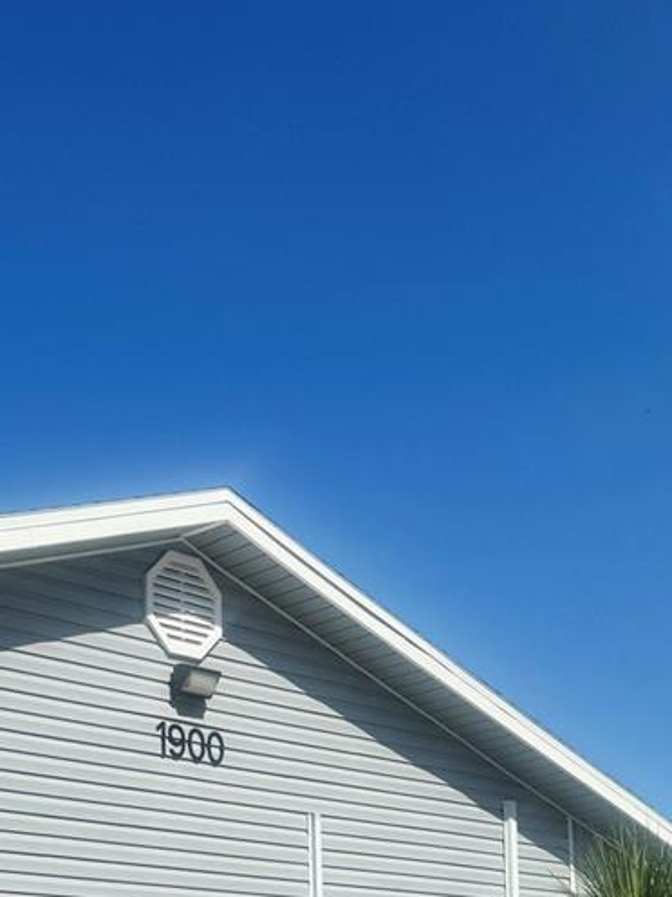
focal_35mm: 58
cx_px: 163
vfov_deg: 30.2
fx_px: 1503
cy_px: 955
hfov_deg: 24.9
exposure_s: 1/12346
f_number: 1.78
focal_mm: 6.76
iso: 80
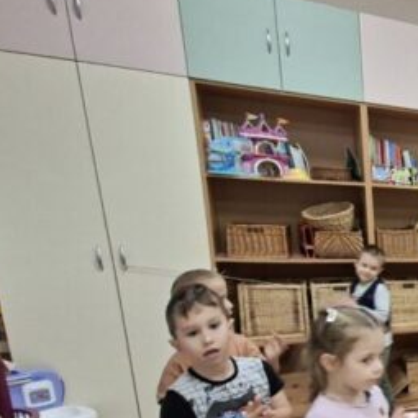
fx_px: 492
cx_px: 641
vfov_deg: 43.8
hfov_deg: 28.1
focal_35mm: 36
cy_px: 336
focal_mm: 1.74
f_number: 2.2
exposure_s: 1/33
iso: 160
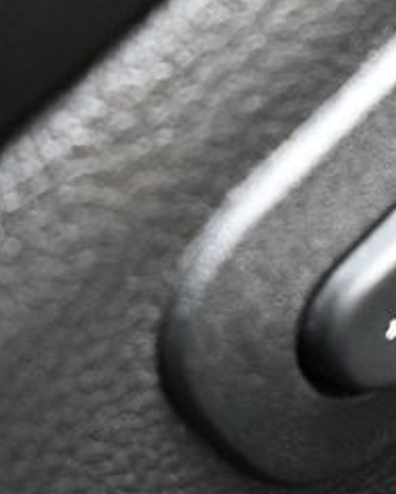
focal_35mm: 121
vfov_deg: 15.9
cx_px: 485
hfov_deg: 12.4
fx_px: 1769
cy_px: 187
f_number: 4.5
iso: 10000
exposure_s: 1/60
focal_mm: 32
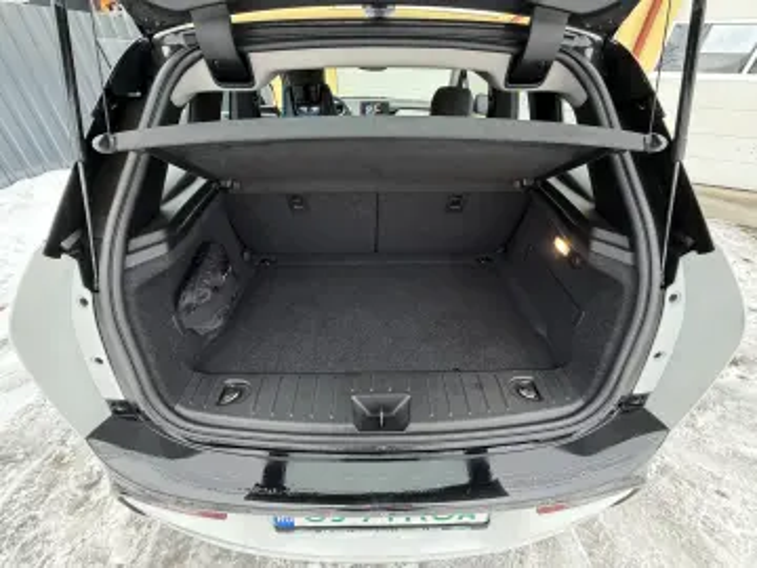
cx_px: 378
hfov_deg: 102.1
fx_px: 306
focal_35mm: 14
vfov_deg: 85.7
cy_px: 284
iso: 320
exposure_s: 1/96
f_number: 2.2
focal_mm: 2.22
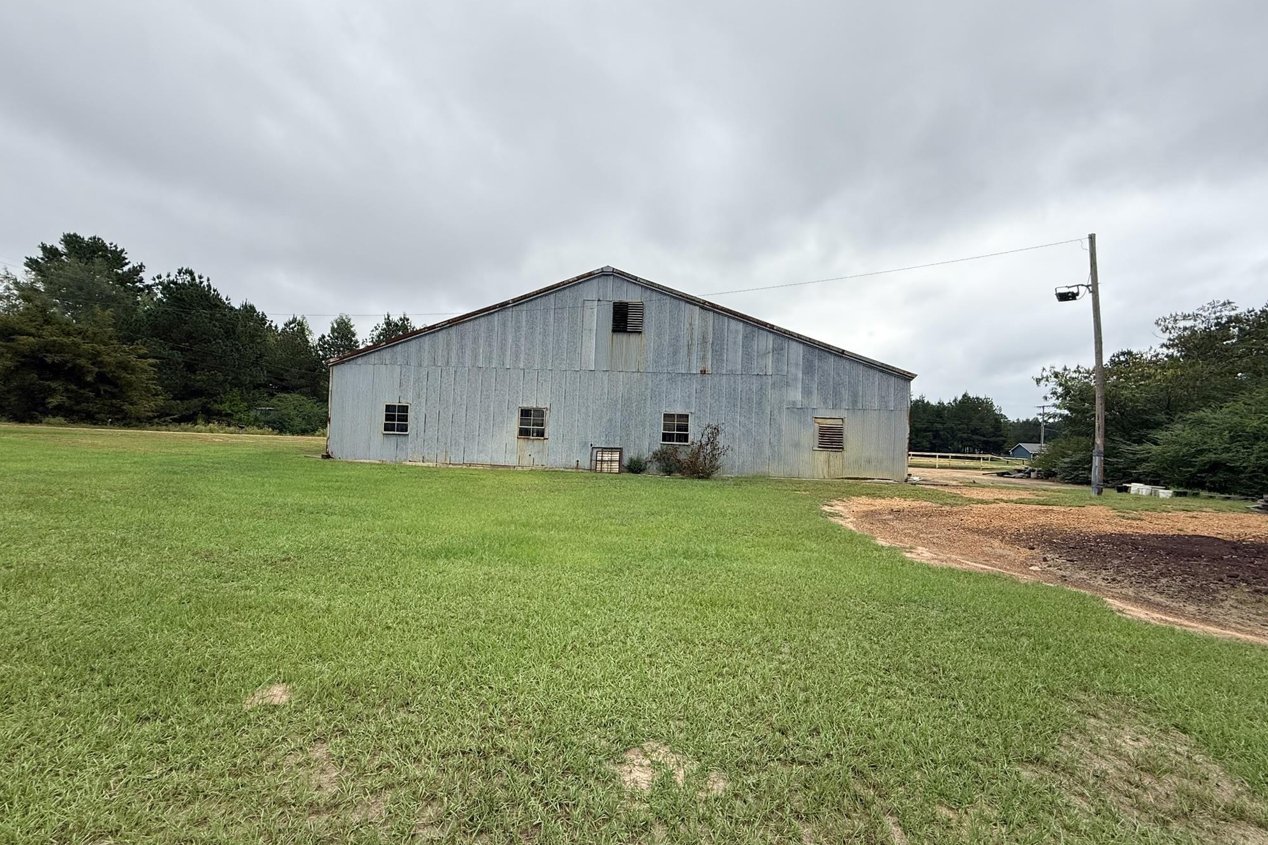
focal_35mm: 15
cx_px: 631
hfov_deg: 100.4
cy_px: 436
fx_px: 528
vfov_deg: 77.3
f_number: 2.2
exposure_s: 1/679
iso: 50
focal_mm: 2.22
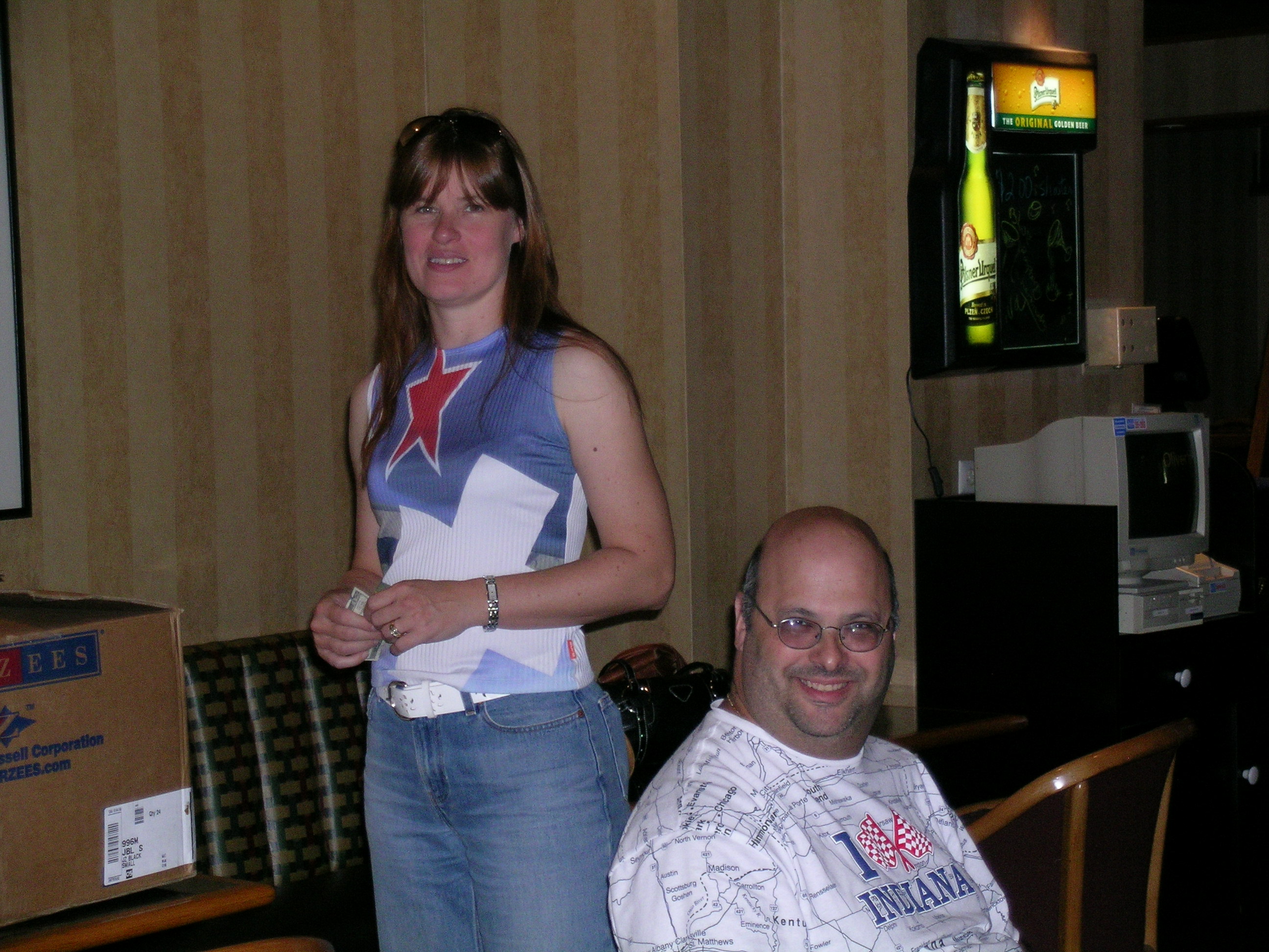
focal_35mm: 75
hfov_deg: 26.0
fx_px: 2749
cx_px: 634
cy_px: 476
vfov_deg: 19.6
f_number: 4
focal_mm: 15.6
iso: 171
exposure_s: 1/121
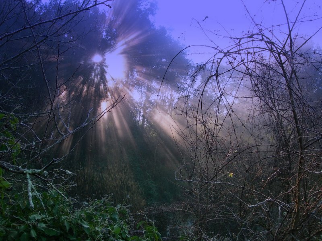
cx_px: 161
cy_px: 120
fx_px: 353
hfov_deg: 49.0
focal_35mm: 38
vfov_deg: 37.7
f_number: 4.8
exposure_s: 1/77.5
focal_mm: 7.8
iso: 50
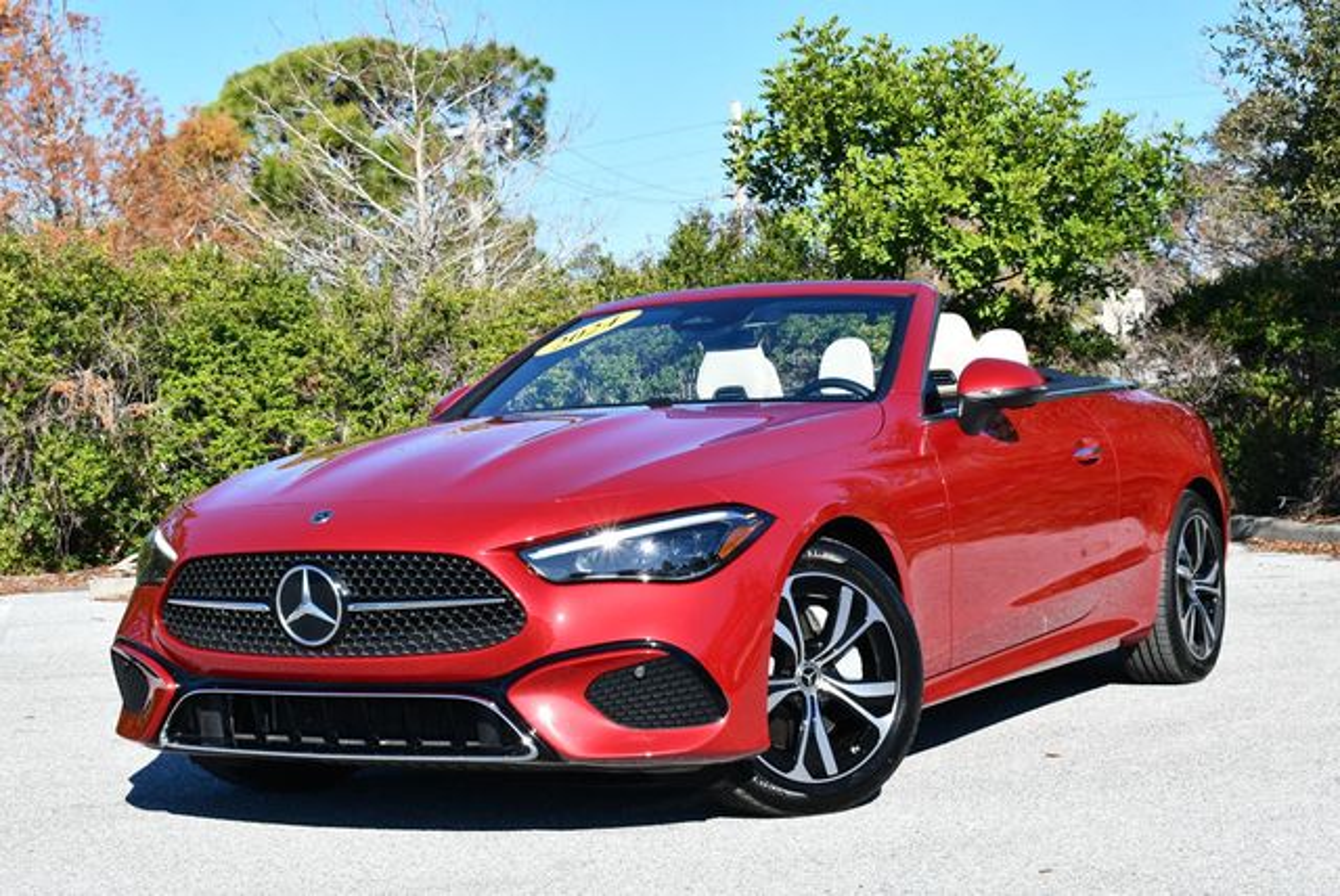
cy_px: 448
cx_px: 670
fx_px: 2384
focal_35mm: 64
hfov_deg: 31.4
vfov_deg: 21.3
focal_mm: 32
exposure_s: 1/250
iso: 125
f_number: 8
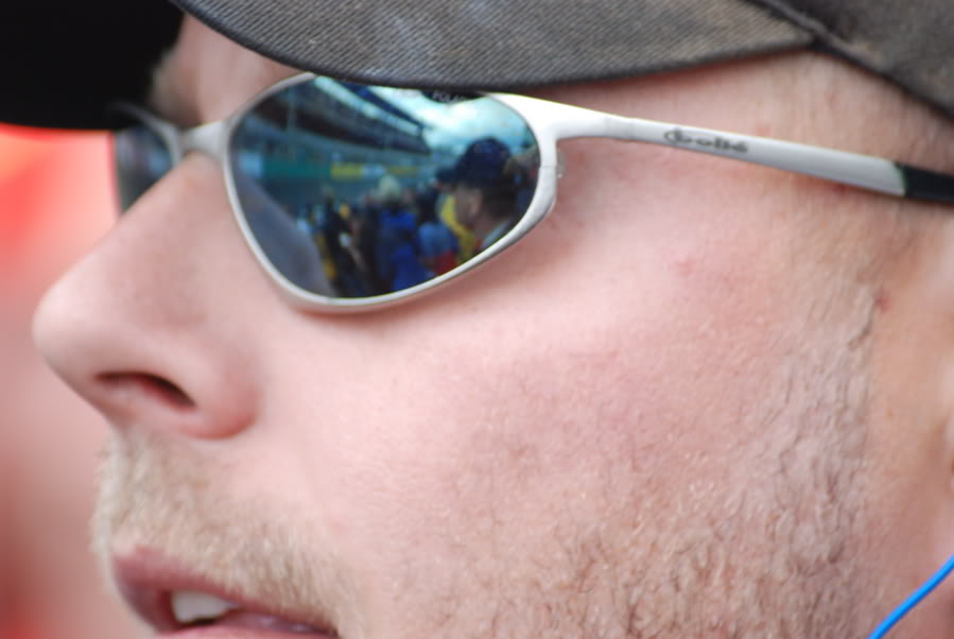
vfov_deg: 3.1
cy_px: 320
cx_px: 477
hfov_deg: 4.6
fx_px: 11940
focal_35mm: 450
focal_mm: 300
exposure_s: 1/160
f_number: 5.6
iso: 400
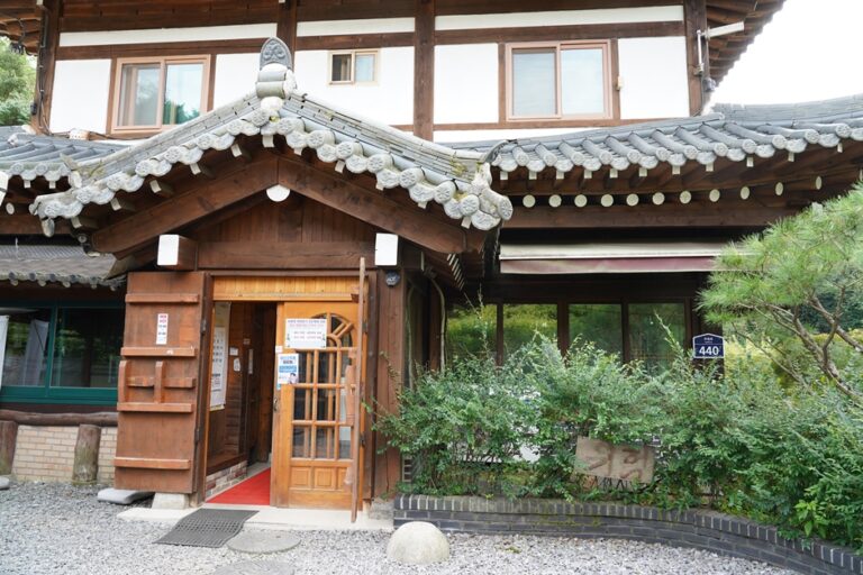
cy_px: 288
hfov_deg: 73.7
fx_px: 575
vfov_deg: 53.1
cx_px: 432
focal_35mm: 24
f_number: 6.3
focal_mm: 24
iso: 200
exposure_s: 1/50
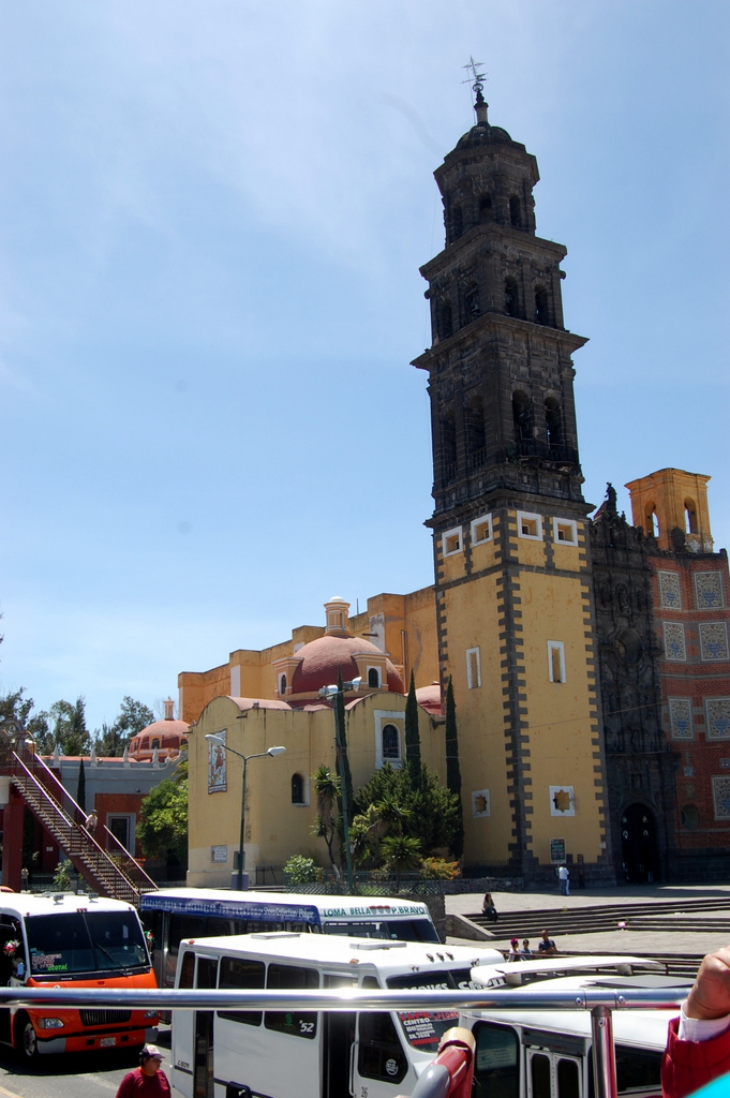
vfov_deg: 49.6
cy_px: 549
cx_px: 365
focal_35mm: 39
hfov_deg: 34.2
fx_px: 1188
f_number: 9
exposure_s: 1/320
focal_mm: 26
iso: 200
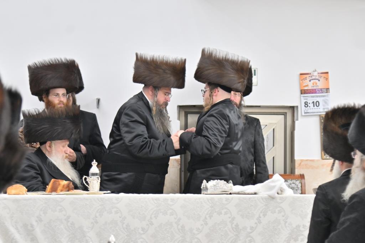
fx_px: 1439
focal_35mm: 142
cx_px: 182
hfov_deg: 14.5
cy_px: 122
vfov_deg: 9.7
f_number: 4
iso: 640
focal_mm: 95
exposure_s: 1/250
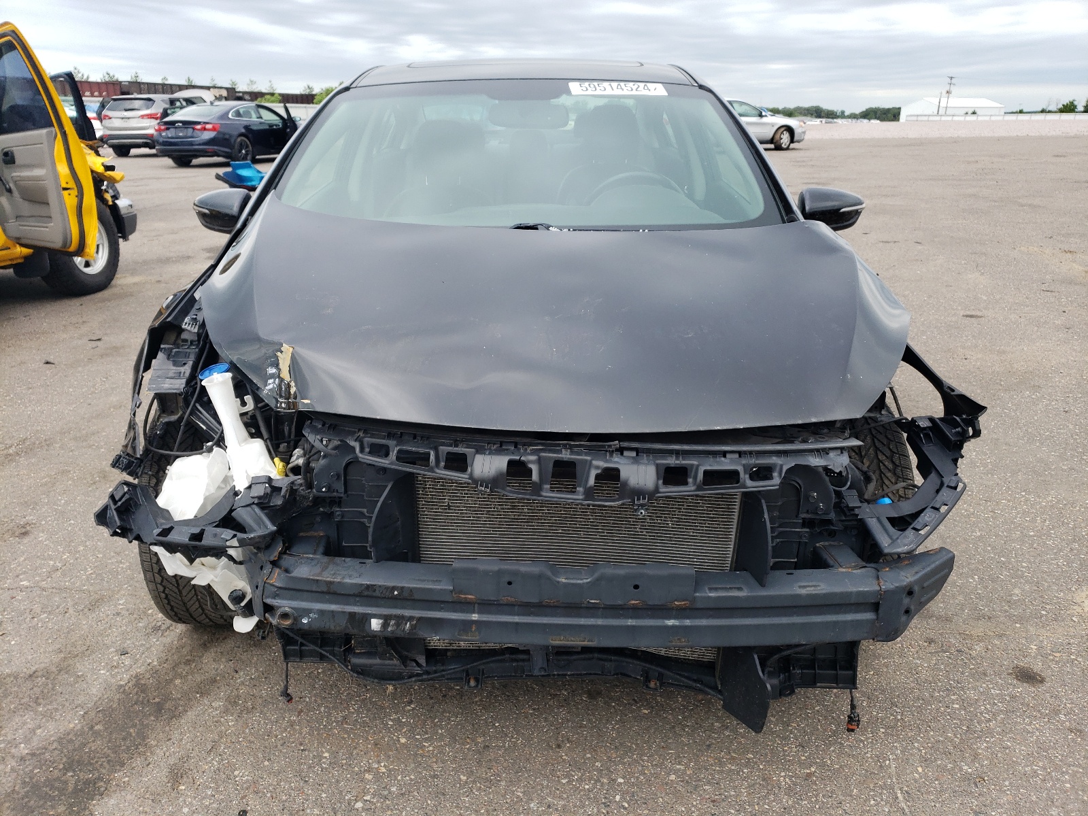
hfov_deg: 67.3
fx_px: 817
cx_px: 544
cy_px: 408
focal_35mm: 26
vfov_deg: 53.1
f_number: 1.5
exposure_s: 1/1111
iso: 50
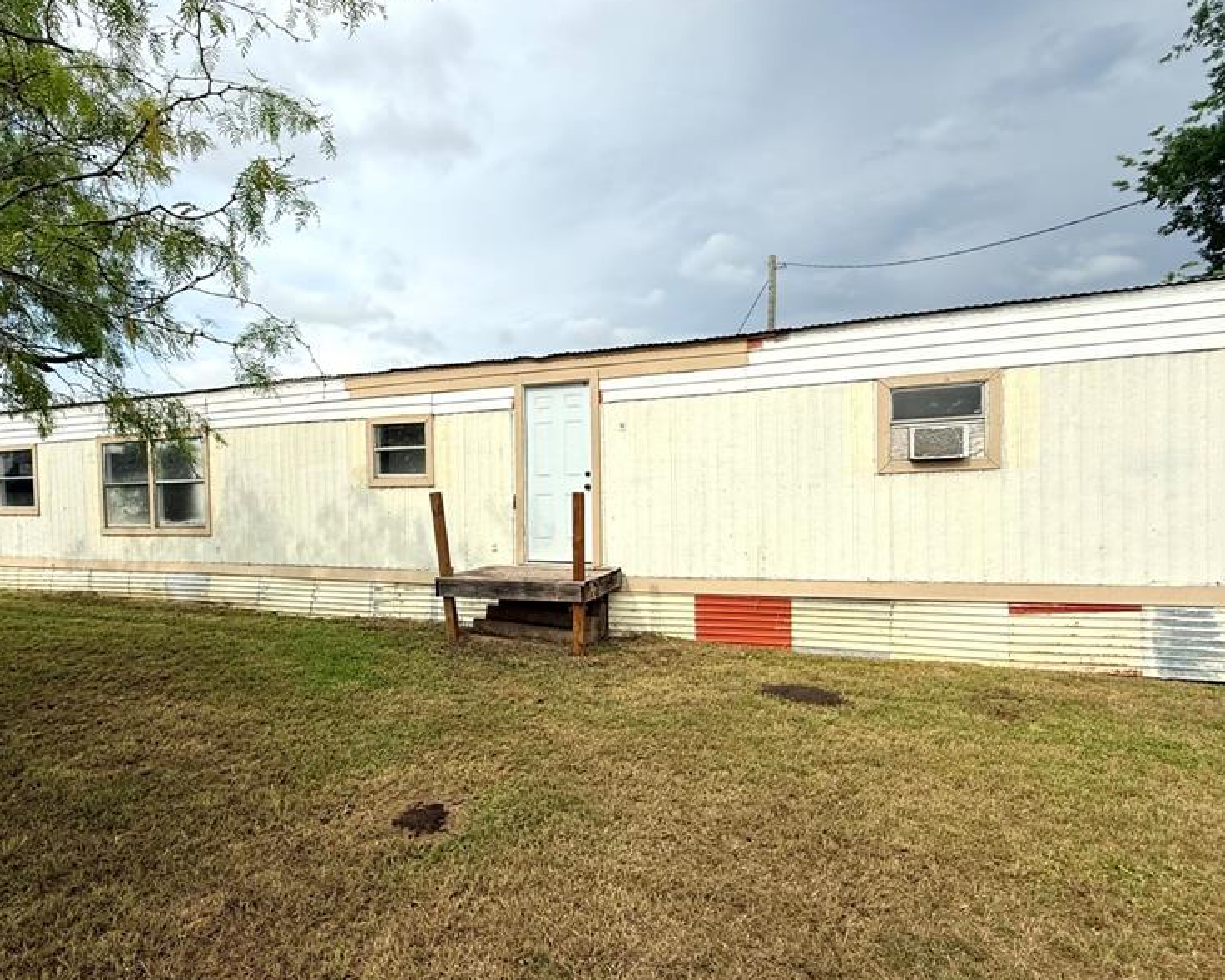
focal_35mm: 19
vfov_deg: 70.8
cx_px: 521
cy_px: 520
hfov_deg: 82.7
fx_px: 689
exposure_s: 1/2841
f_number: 2.2
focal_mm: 2.22
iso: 50
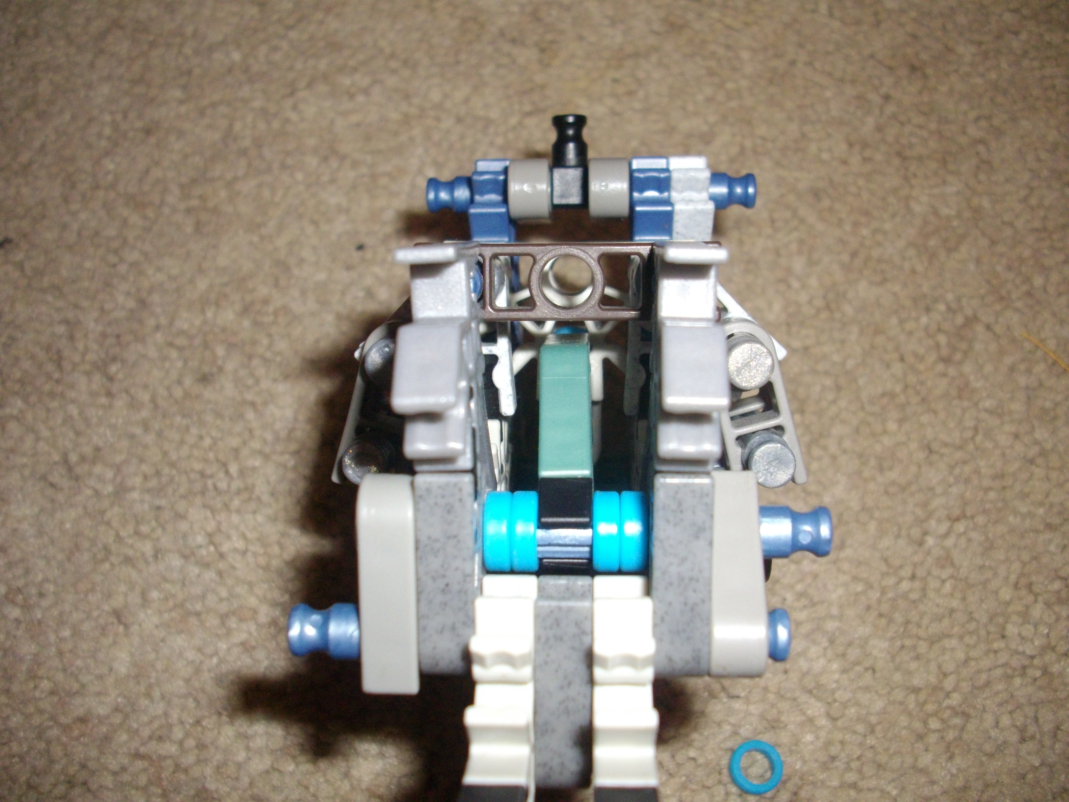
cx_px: 534
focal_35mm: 37
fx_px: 1143
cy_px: 401
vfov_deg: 38.7
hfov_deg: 50.1
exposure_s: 1/50
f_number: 2.8
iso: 200
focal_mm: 6.2
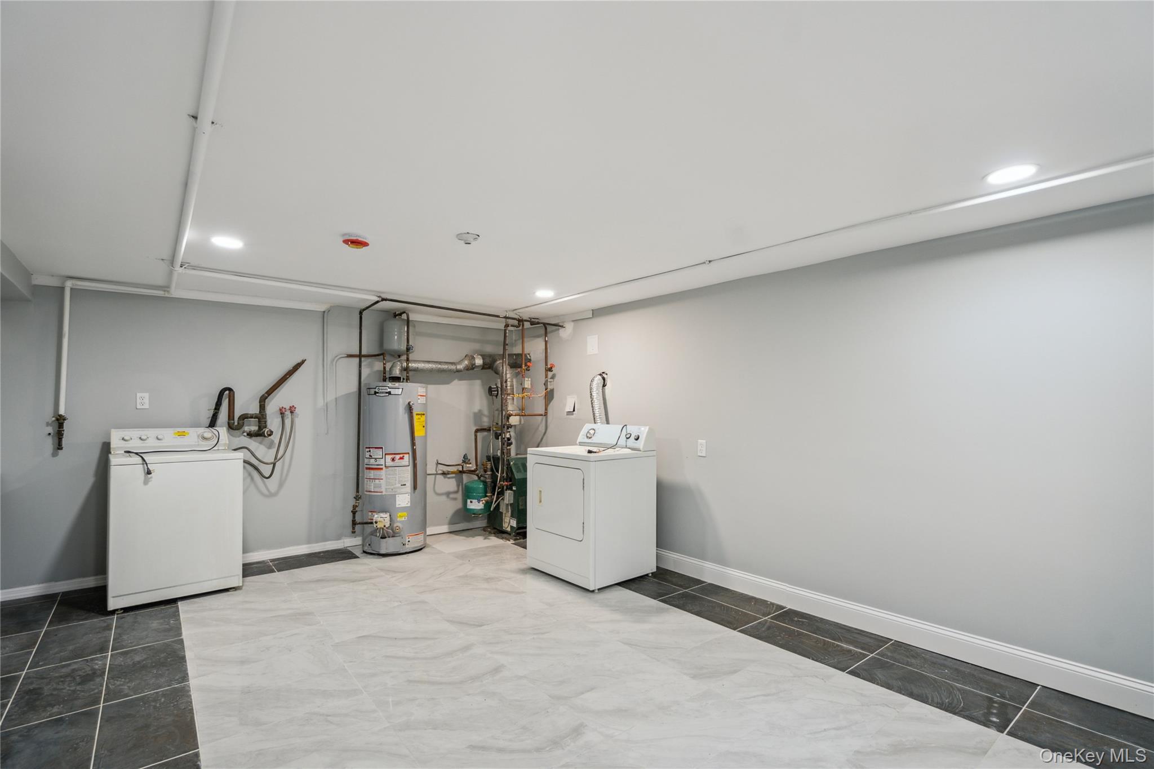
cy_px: 384
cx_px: 577
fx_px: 513
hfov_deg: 96.7
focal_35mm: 16
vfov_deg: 73.7
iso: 400
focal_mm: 16
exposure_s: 1/80
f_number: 5
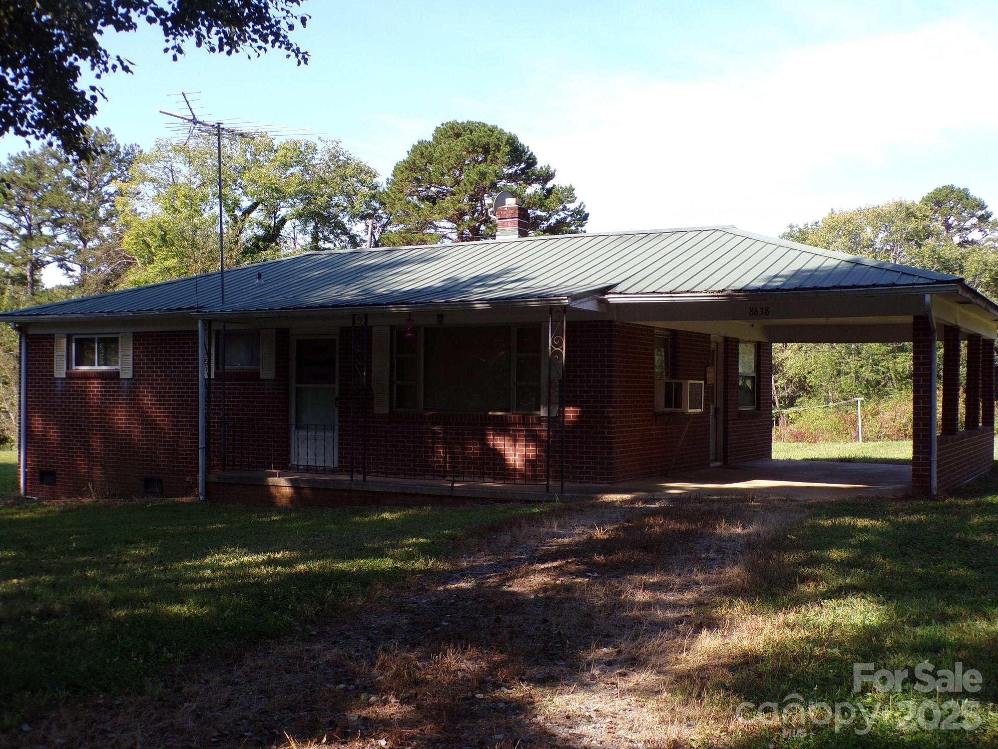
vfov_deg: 37.7
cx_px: 506
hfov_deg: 49.0
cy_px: 372
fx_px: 1096
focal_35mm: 38
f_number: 4.7
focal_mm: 6.6
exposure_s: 1/210
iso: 80
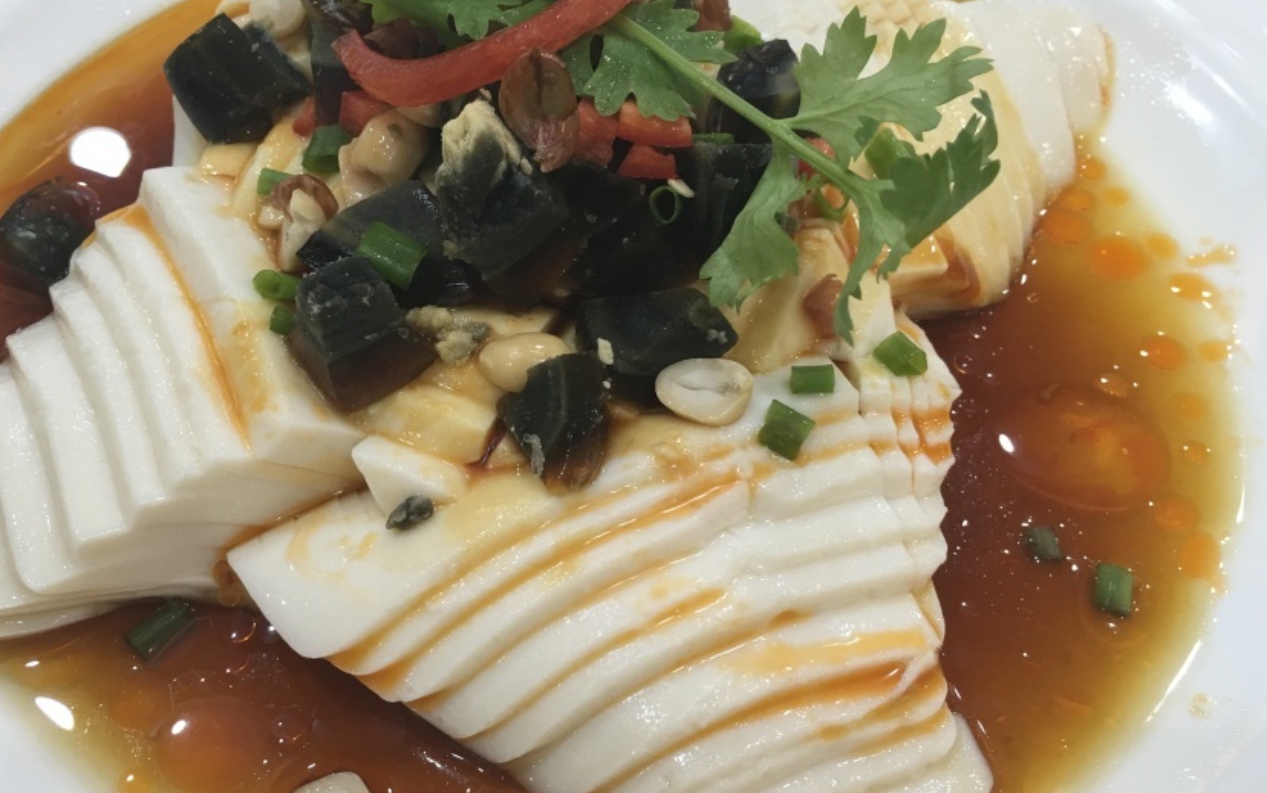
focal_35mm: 38
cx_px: 549
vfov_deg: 33.6
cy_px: 421
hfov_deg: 51.4
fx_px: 1312
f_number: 2.2
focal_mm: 4.15
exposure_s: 1/33
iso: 32
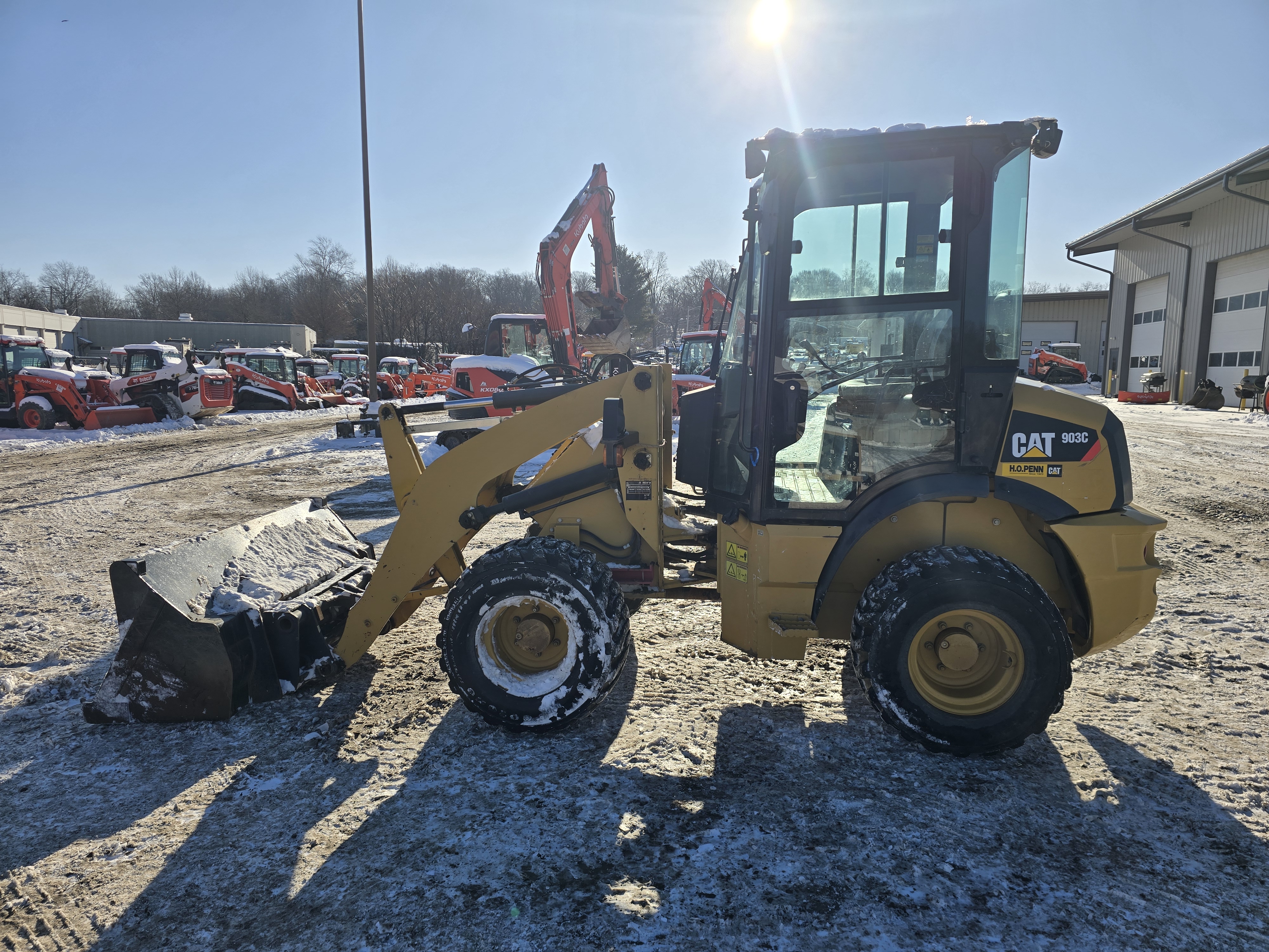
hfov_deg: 73.9
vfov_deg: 58.9
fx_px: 843
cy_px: 476
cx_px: 634
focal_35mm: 23
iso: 12
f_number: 1.7
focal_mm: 6.3
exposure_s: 1/1517
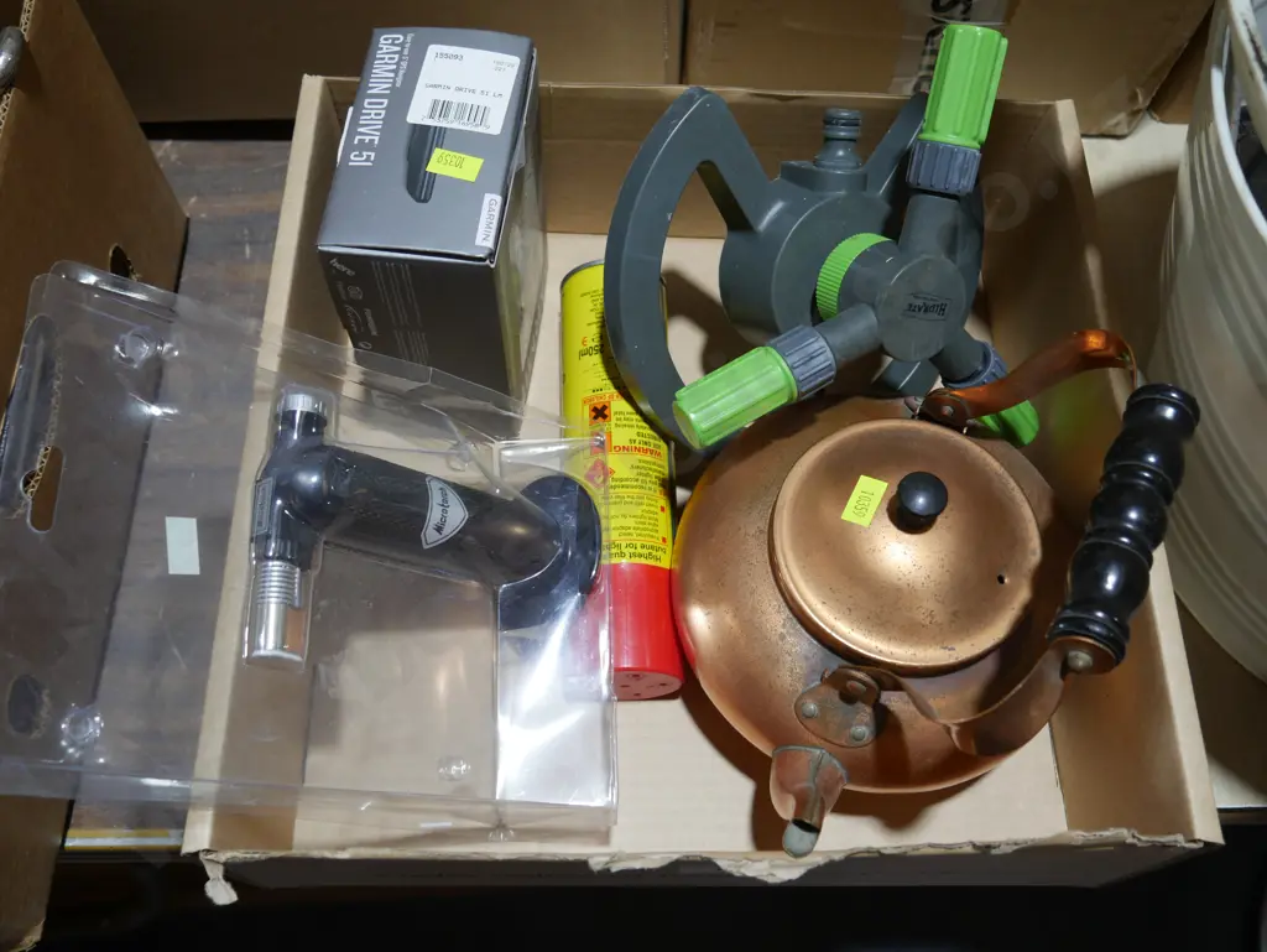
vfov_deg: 39.7
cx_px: 634
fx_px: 1318
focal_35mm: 36
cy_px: 476
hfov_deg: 51.3
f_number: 4
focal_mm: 18
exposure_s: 1/60
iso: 200
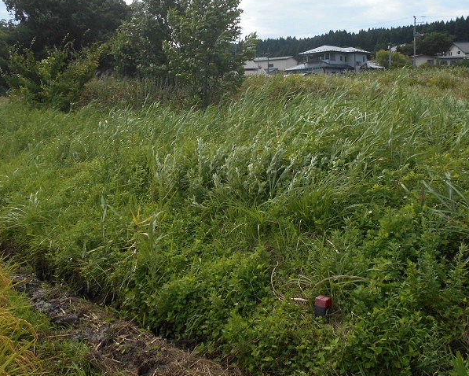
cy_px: 151
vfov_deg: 43.2
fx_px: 472
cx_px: 236
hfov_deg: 52.8
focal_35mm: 34
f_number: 3.2
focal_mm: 4.6
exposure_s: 1/800
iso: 80
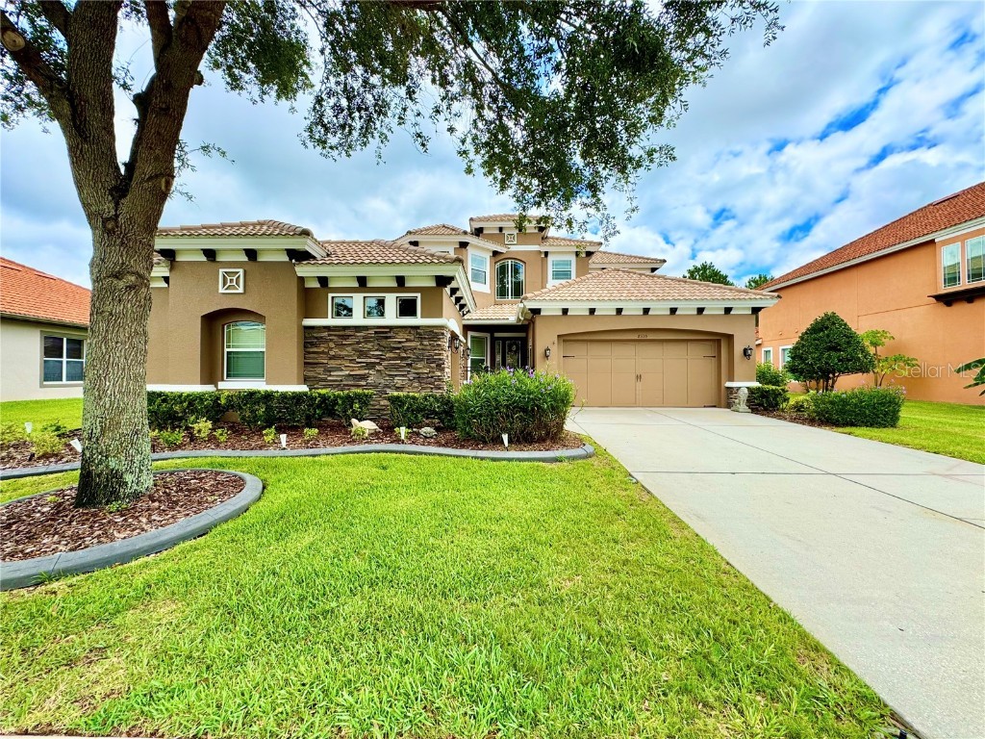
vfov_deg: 85.7
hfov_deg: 102.1
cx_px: 492
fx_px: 398
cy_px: 370
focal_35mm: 14
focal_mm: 2.22
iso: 40
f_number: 2.2
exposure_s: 1/899
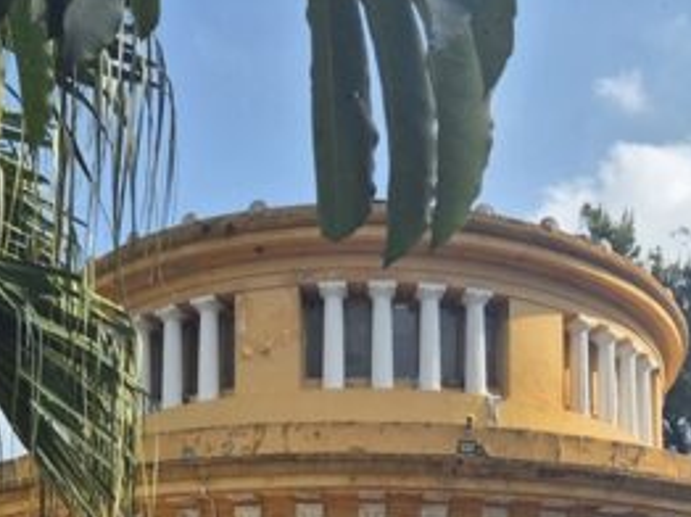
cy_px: 703
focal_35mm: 65
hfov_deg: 29.8
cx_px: 385
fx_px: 1296
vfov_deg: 20.3
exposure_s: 1/1728
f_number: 1.8
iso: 25
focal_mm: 5.4
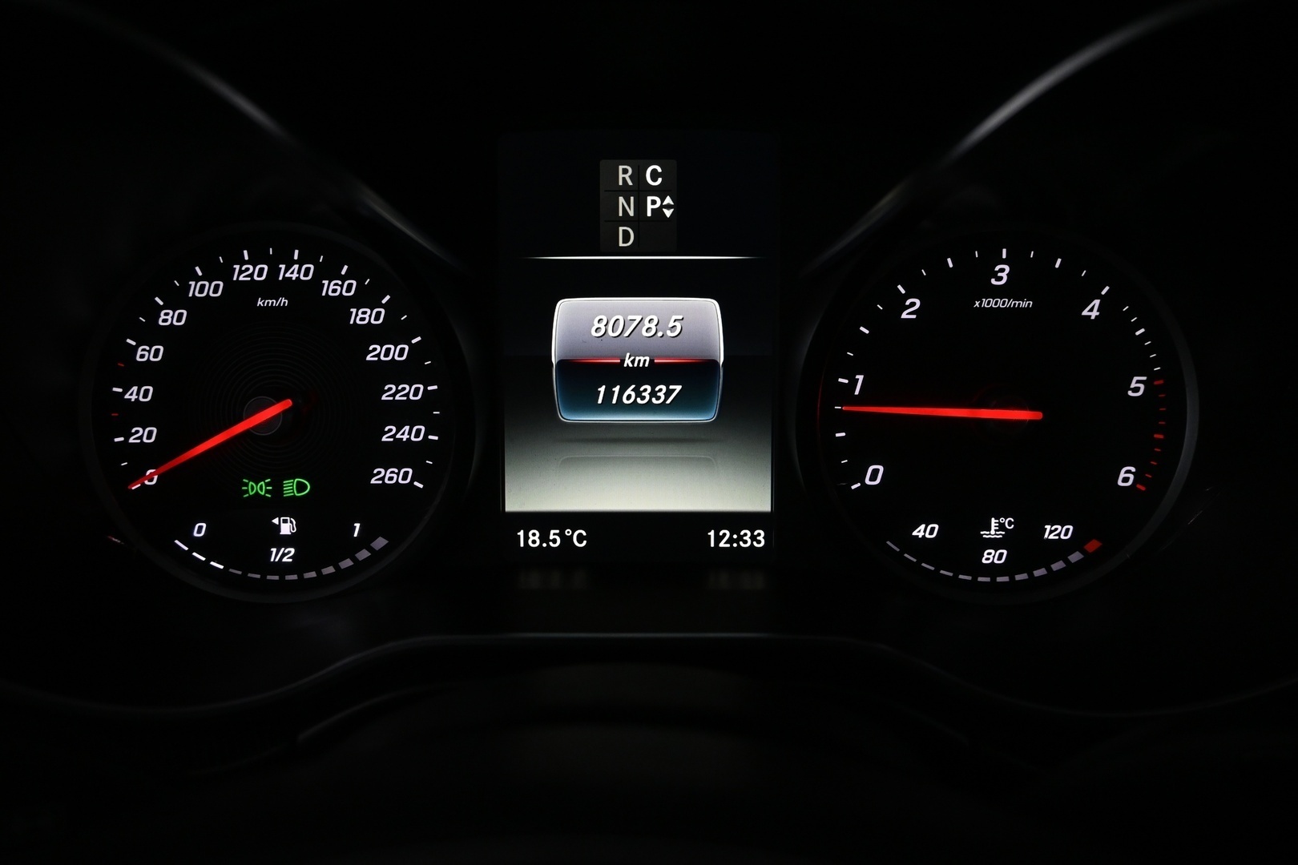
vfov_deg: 43.6
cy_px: 432
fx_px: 1082
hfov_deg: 61.9
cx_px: 649
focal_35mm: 30
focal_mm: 20
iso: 1600
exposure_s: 1/80
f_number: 4.5
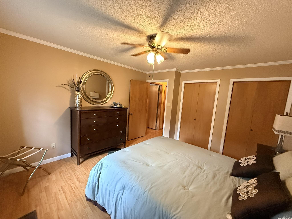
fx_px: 118
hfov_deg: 102.1
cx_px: 146
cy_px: 110
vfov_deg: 85.7
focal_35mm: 14
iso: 1000
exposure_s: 1/60
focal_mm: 2.22
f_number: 2.2
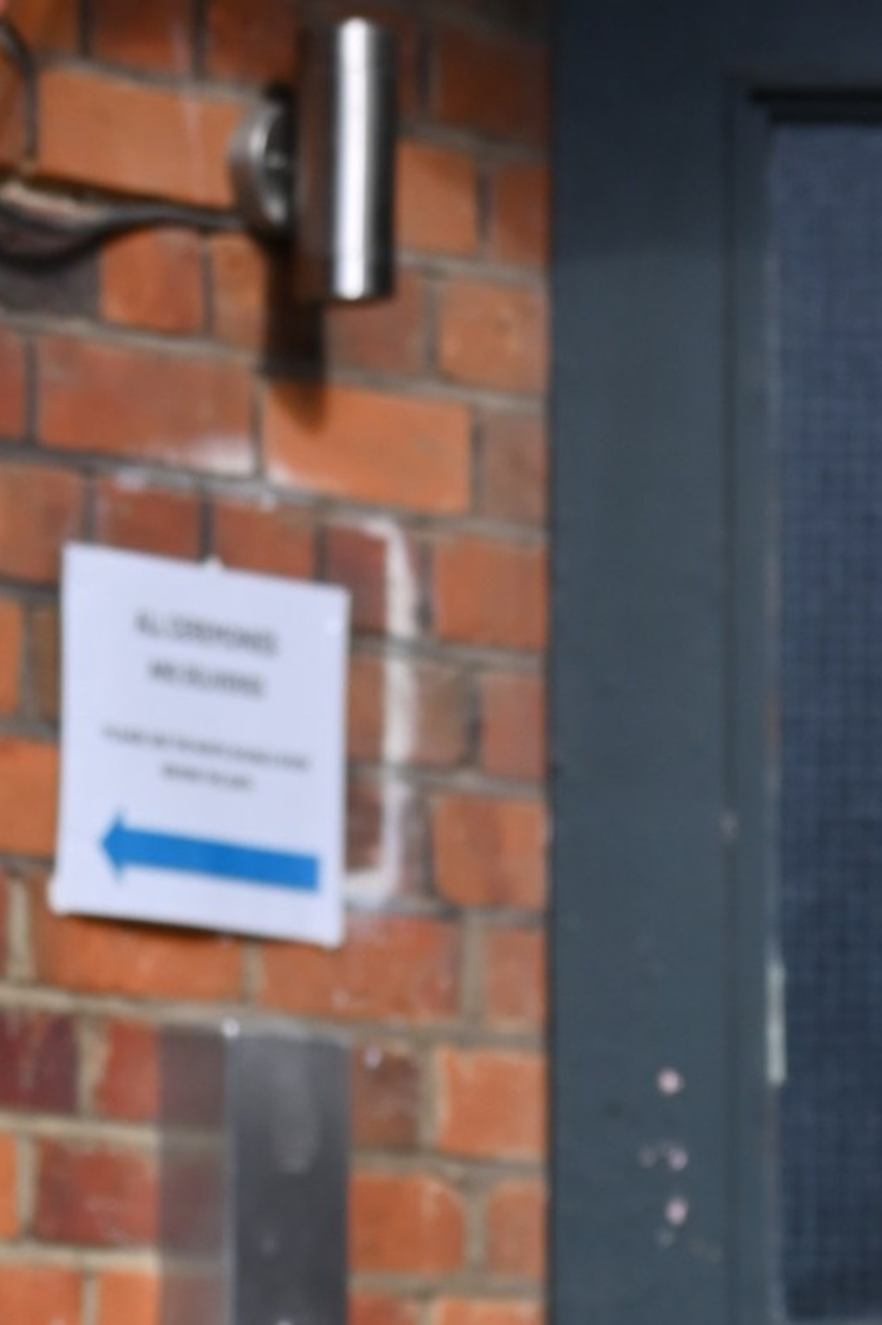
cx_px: 1865
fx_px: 11481
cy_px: 1108
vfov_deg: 6.6
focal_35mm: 312
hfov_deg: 4.3
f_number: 4
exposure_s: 1/400
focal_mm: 62
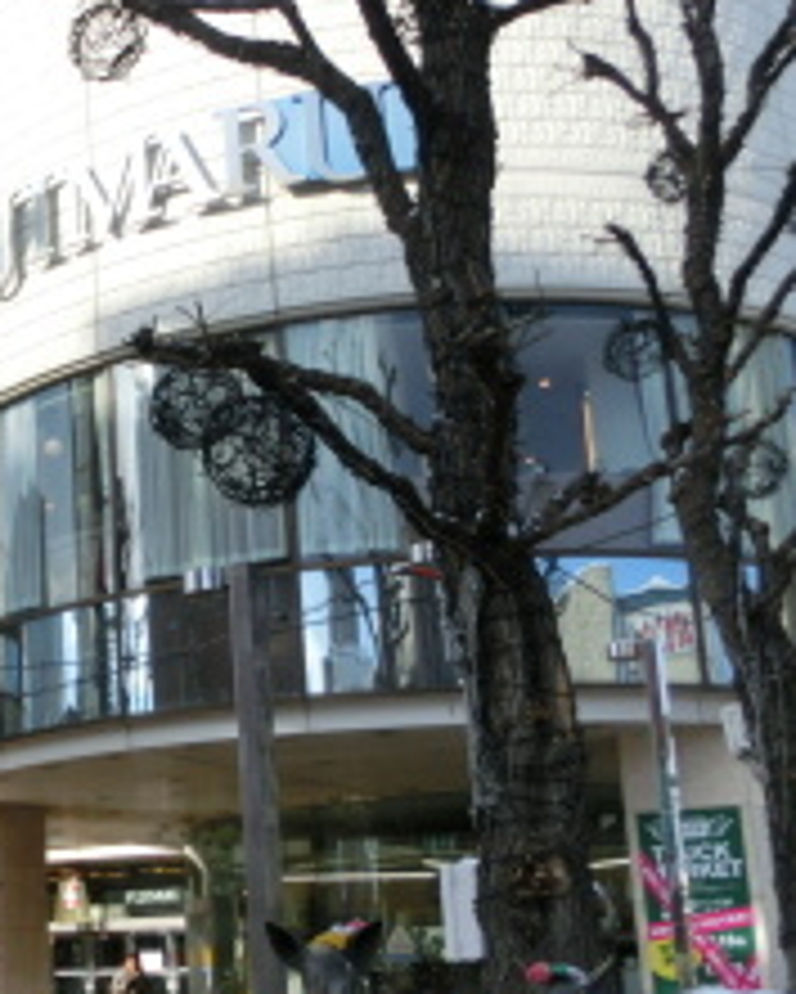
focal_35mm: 53
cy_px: 645
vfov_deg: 35.1
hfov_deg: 26.0
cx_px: -126
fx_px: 1560
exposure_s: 1/800
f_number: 3
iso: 80
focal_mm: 4.24
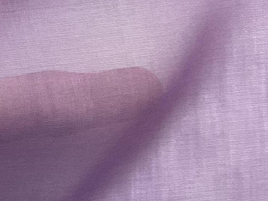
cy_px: -29
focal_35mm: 138
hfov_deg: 13.5
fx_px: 1069
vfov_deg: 10.6
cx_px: -136
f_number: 2.4
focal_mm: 3.3
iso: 160
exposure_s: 1/60
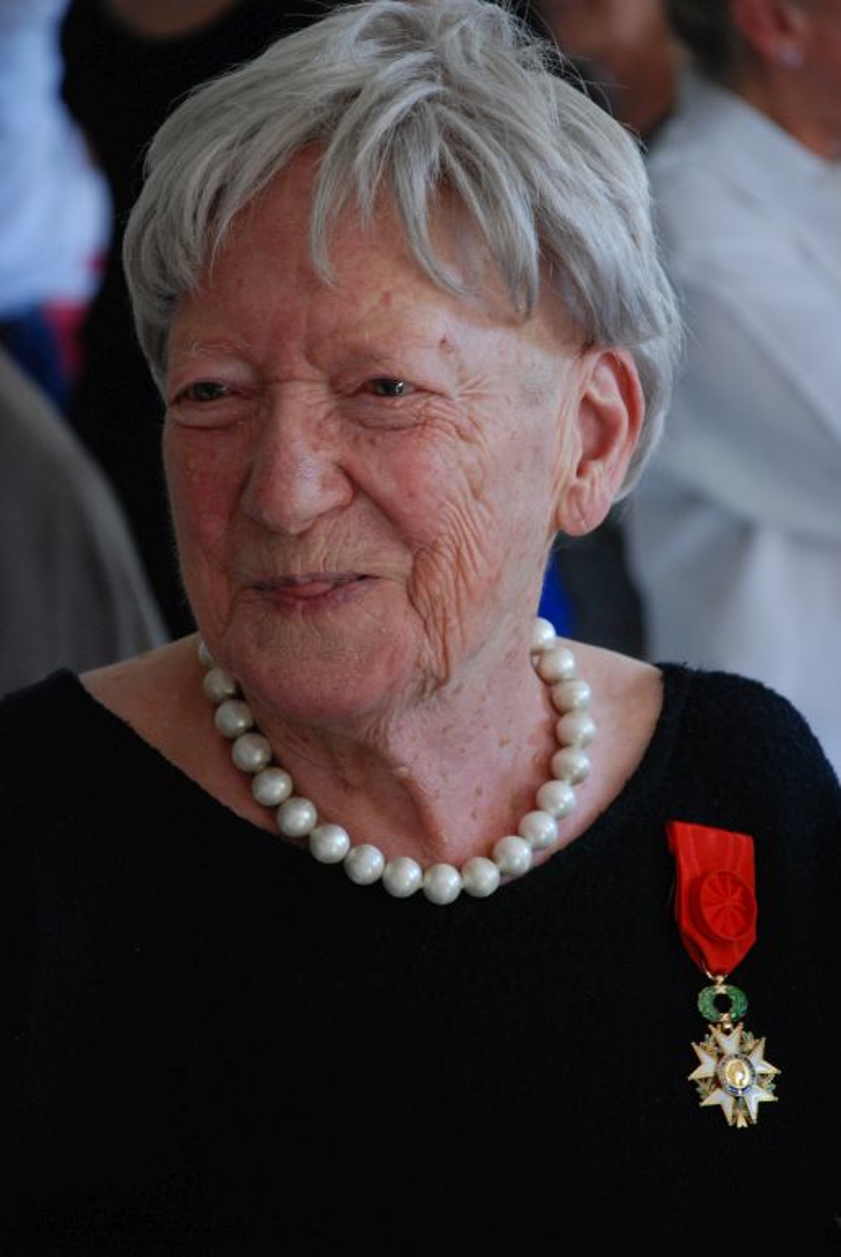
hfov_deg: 8.7
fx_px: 5504
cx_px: 420
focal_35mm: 158
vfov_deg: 13.0
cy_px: 628
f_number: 5.6
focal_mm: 105
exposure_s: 1/40
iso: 800
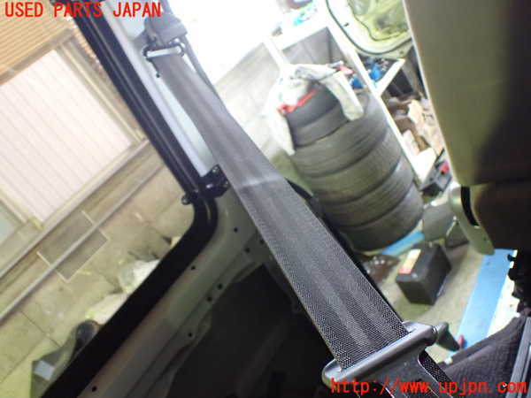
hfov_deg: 60.0
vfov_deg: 46.8
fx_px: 460
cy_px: 199
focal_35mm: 30
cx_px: 266
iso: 1250
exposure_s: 1/30
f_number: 2.3
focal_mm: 5.4
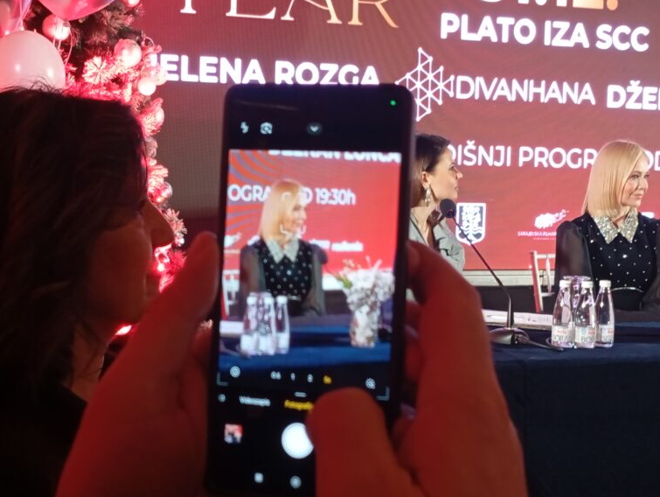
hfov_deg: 33.7
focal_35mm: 57
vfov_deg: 25.7
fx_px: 1088
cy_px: 245
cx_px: 328
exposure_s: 1/33.3
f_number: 1.8
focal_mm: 4.22
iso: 855
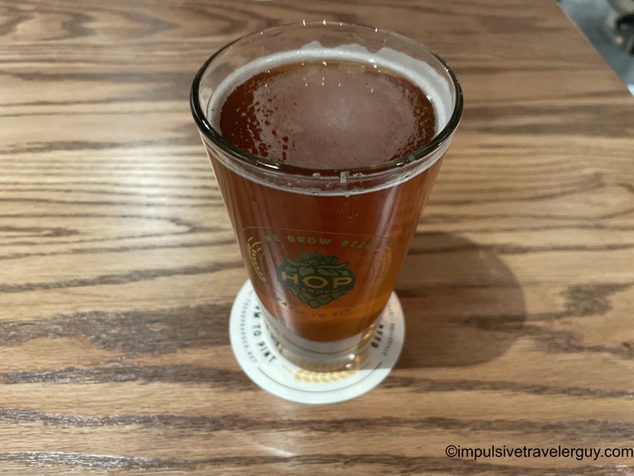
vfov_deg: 53.1
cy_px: 238
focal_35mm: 26
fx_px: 476
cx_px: 317
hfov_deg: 67.3
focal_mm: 4.2
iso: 500
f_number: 1.6
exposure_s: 1/60
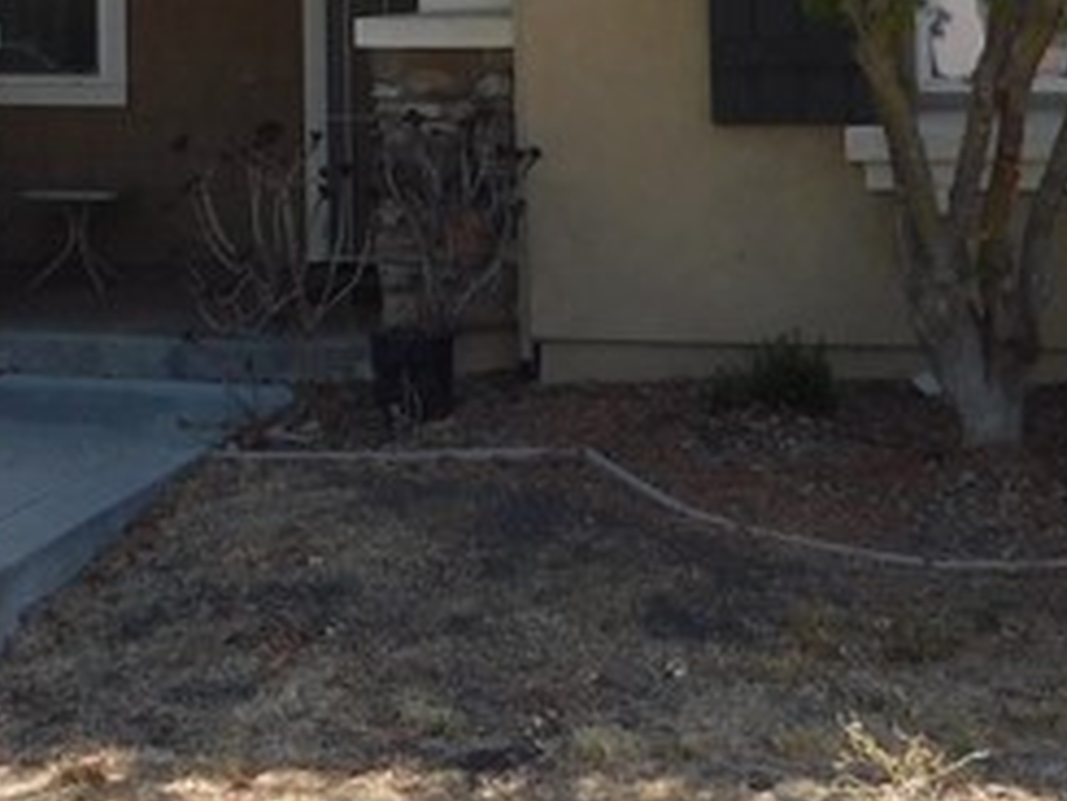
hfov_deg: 19.8
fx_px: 2961
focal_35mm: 96
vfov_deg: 14.7
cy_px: -248
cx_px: 13
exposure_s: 1/1000
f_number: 3
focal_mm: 4
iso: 125
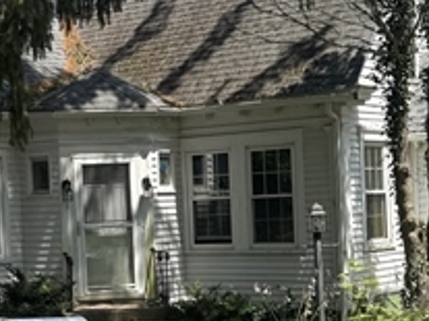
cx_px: 108
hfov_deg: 21.8
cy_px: 232
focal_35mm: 89
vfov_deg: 16.5
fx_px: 1102
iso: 80
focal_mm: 6.76
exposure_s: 1/2252
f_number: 1.78
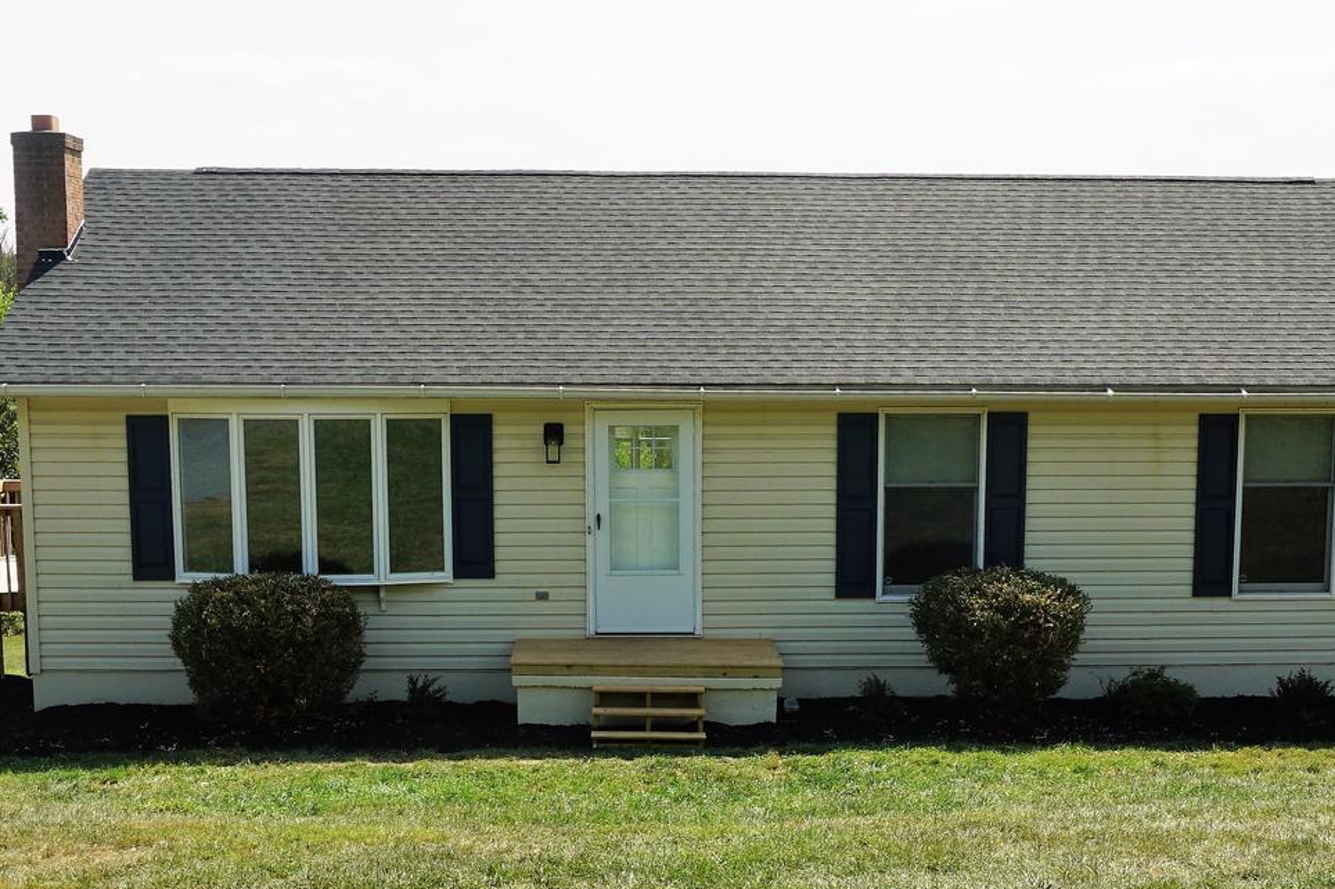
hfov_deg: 38.9
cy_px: 656
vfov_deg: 26.2
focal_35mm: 51
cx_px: 722
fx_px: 1890
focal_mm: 16
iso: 100
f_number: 11
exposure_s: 1/125
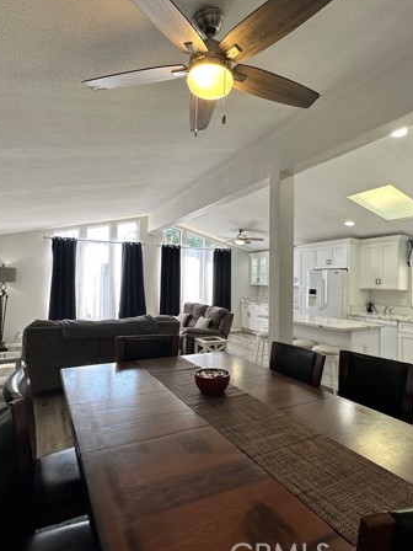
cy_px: 277
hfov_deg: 65.9
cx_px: 219
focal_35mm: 20
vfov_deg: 81.7
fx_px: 318
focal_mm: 2.22
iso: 80
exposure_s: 1/120
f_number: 2.2
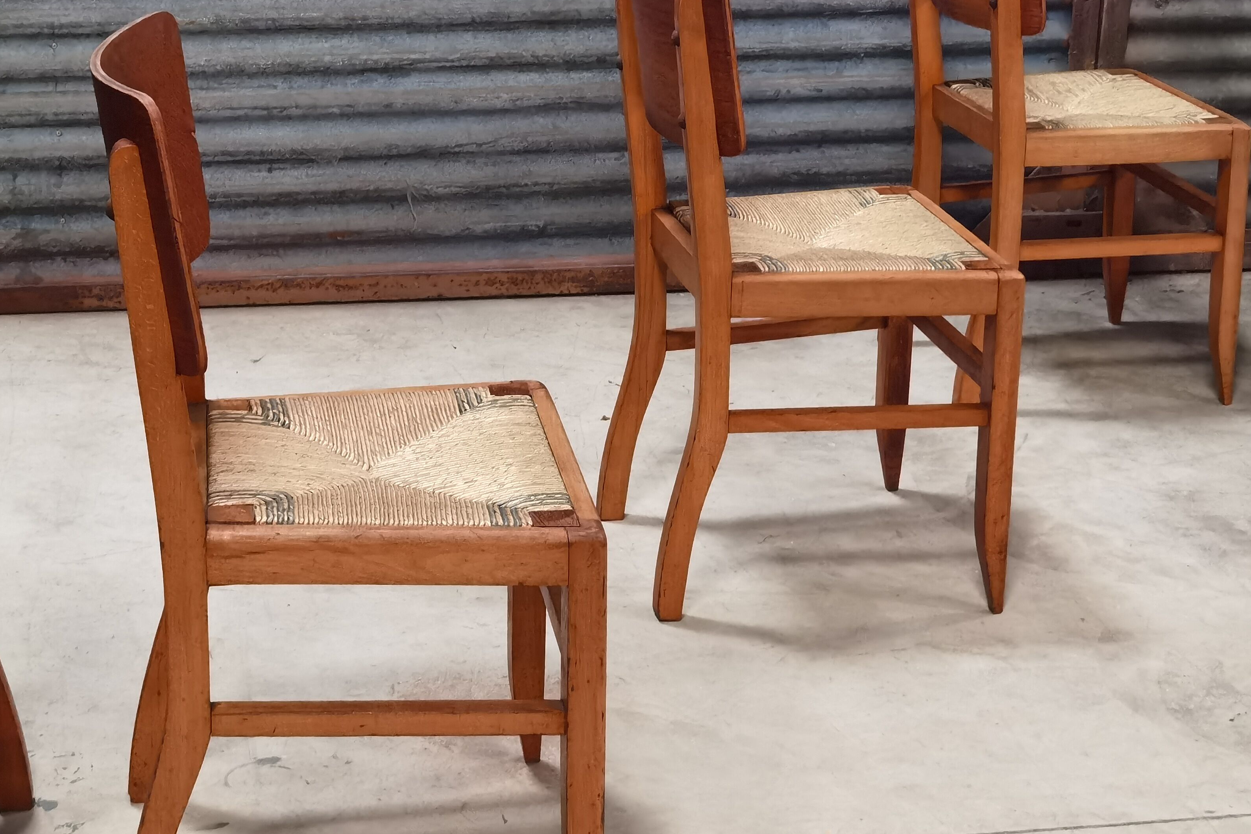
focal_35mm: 67
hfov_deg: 30.0
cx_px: 482
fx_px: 2328
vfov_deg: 20.3
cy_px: 399
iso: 500
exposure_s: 1/33.3
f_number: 1.9
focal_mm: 6.71
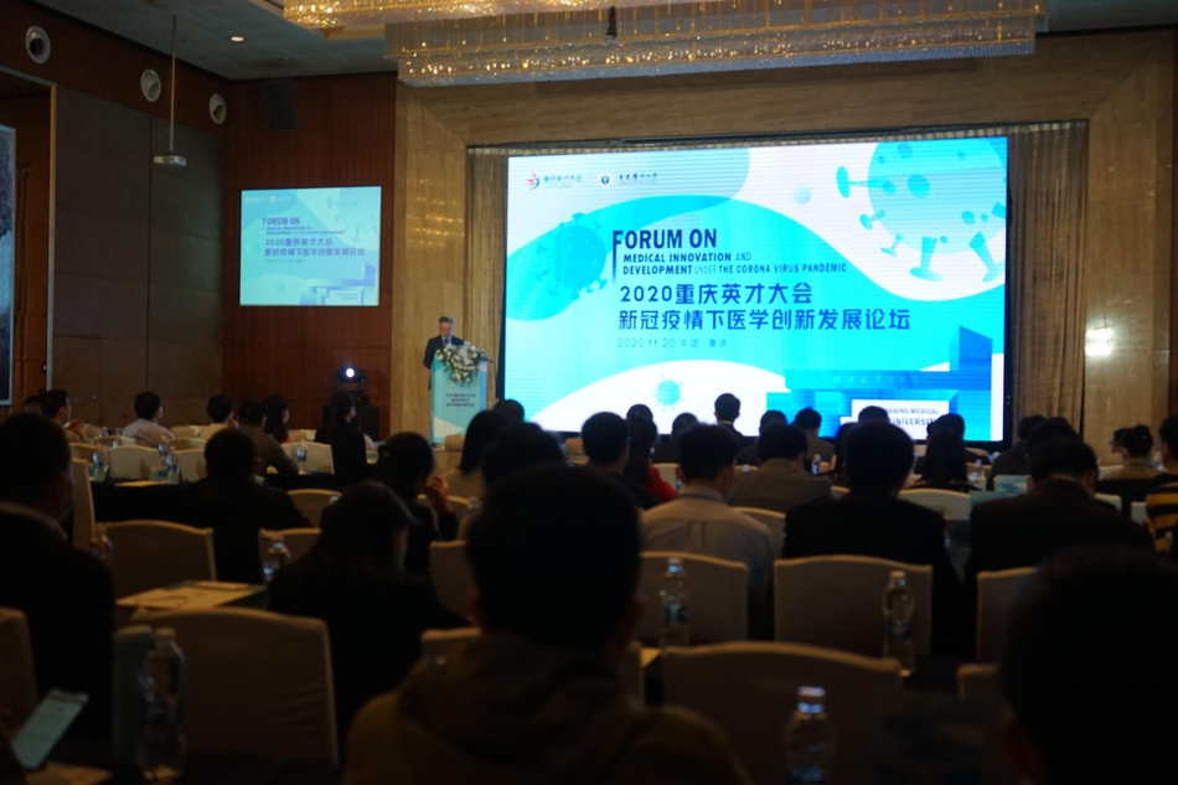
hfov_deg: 47.4
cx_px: 589
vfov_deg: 32.6
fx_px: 1341
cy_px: 392
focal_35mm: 41
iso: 1250
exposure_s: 1/250
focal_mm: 41
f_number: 4.5
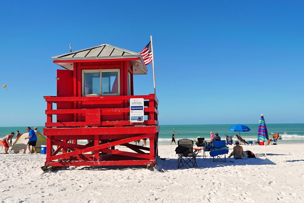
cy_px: 102
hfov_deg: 50.7
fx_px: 321
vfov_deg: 35.1
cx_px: 154
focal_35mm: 38
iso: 100
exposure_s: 1/500
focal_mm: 35
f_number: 8
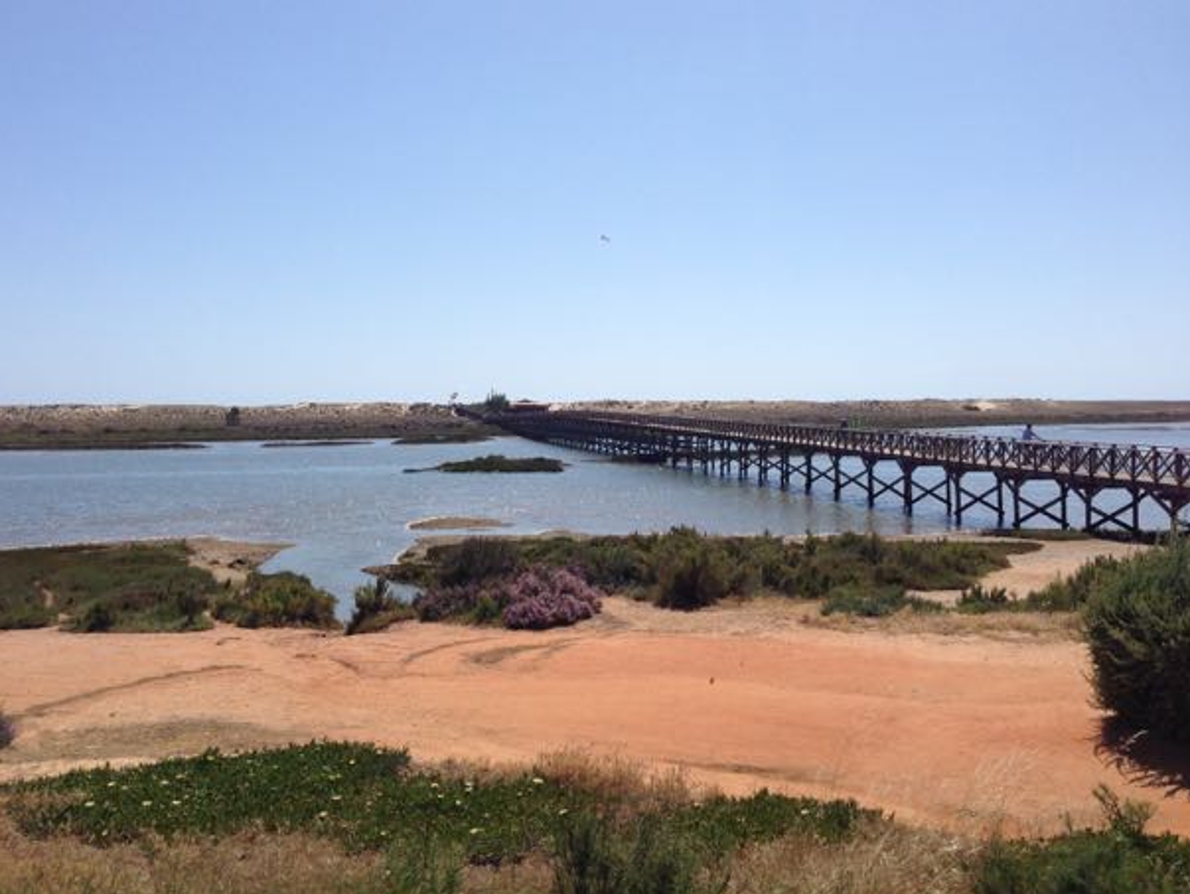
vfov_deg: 40.7
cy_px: 440
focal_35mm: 35
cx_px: 564
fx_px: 1204
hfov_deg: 52.6
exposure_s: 1/3390
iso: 50
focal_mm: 4.12
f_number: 2.4
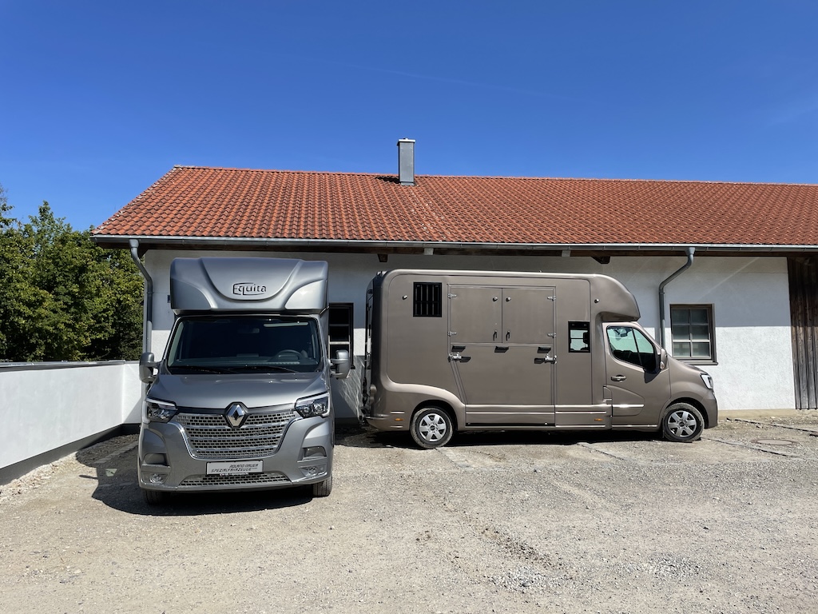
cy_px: 307
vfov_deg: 53.1
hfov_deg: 67.3
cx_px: 409
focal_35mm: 26
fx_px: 614
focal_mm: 4.2
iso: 32
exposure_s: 1/4132
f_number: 1.6
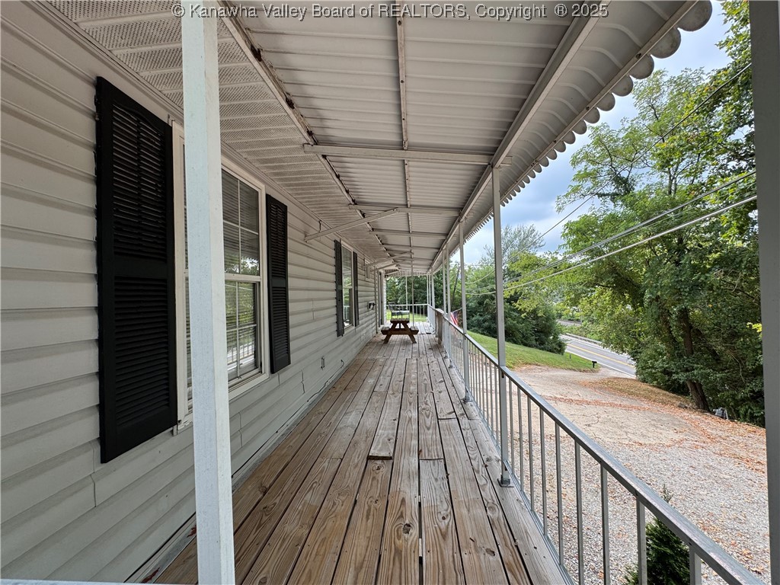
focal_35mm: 14
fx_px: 315
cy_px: 292
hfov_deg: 102.1
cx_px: 390
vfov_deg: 85.7
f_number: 2.2
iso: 40
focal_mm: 2.22
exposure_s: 1/298
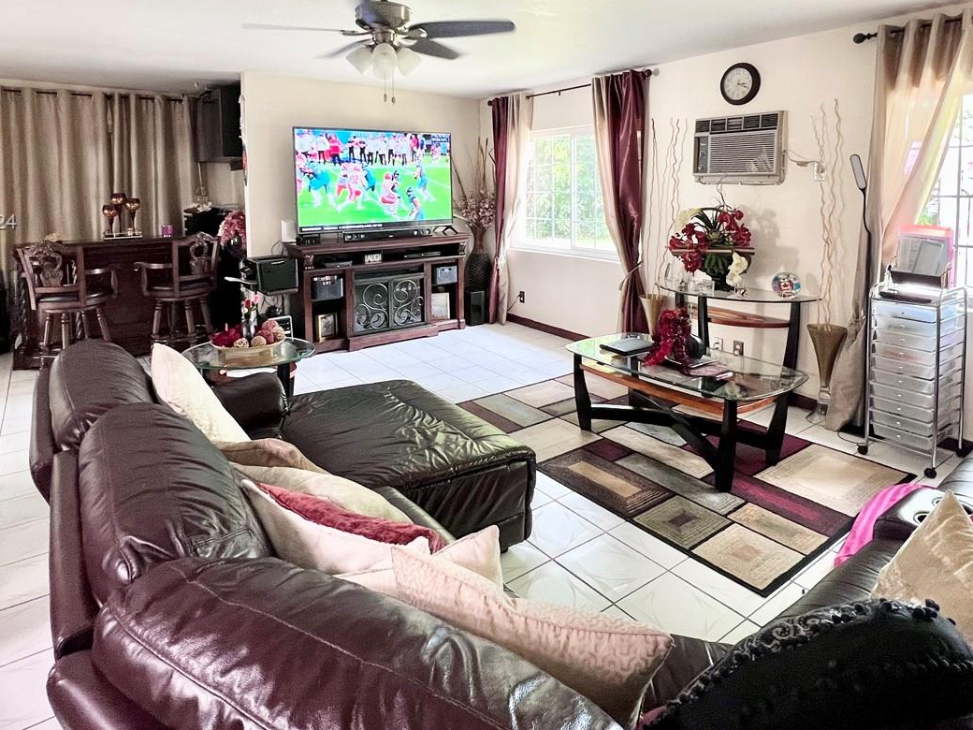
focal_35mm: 20
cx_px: 466
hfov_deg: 81.7
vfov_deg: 63.7
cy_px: 224
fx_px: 562
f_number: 1.8
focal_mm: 1.57
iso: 160
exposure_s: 1/60
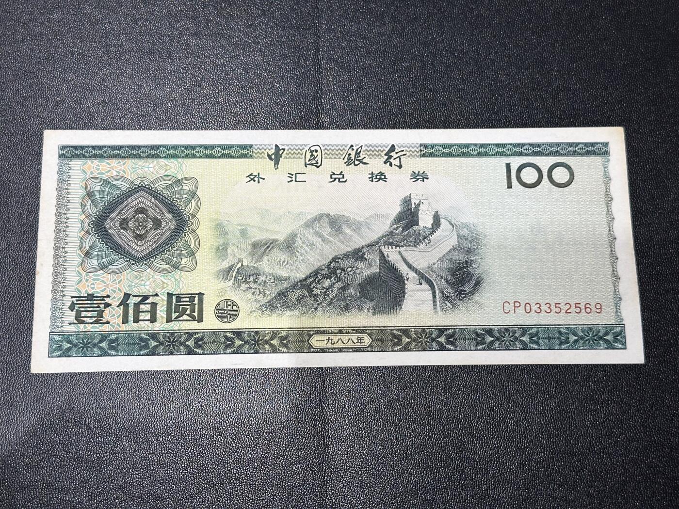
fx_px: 942
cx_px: 340
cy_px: 254
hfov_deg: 39.7
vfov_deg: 30.3
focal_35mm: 48
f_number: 1.78
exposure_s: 1/50
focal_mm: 6.86
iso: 100
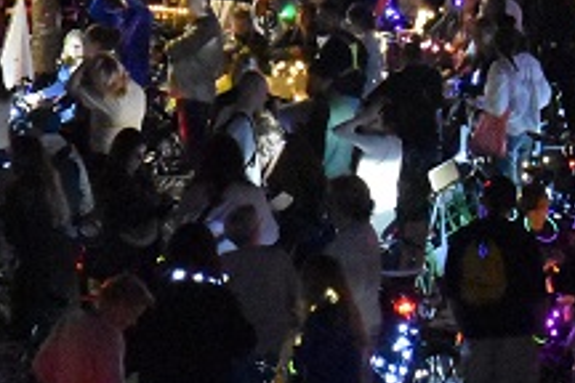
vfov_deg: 3.6
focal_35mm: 381
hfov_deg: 5.4
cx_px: -149
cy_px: 25
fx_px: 6090
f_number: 5.6
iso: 12800
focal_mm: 55
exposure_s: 1/25
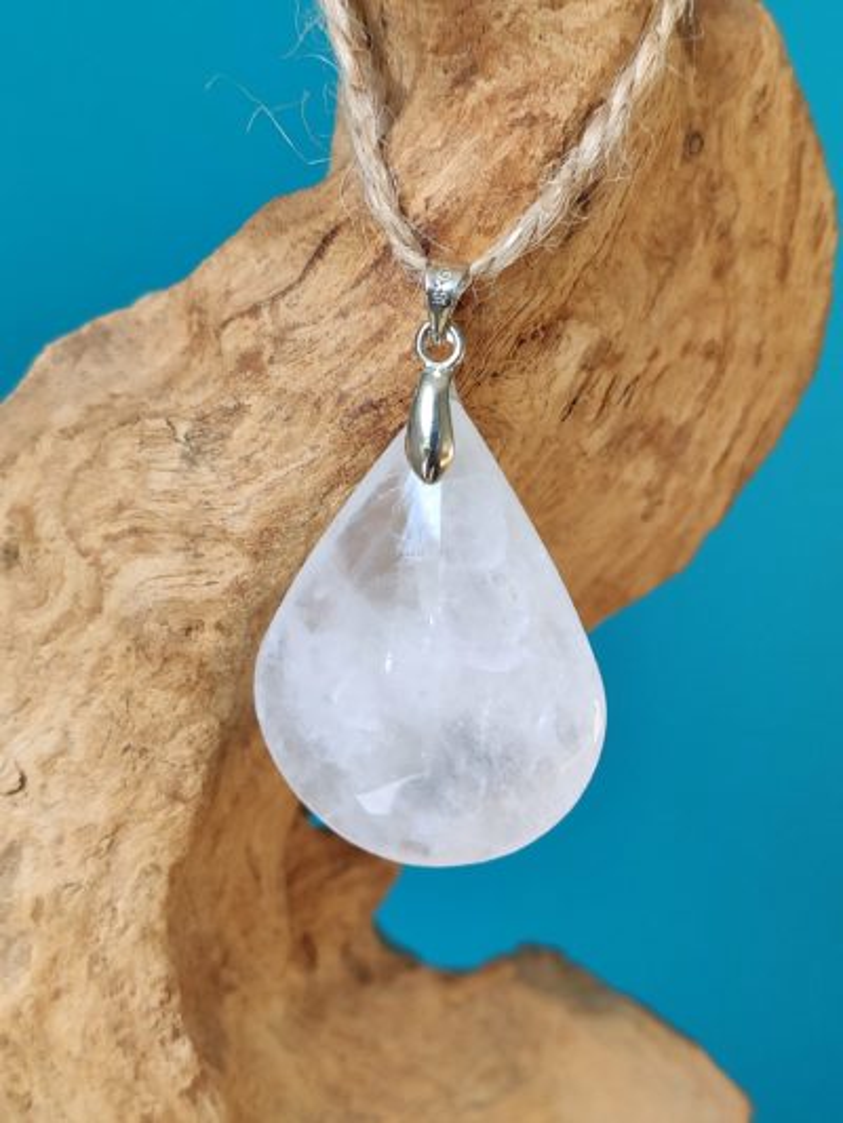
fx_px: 844
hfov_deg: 53.1
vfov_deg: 67.3
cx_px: 422
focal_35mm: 26
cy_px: 562
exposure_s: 1/100
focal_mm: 4.77
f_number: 1.75
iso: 113
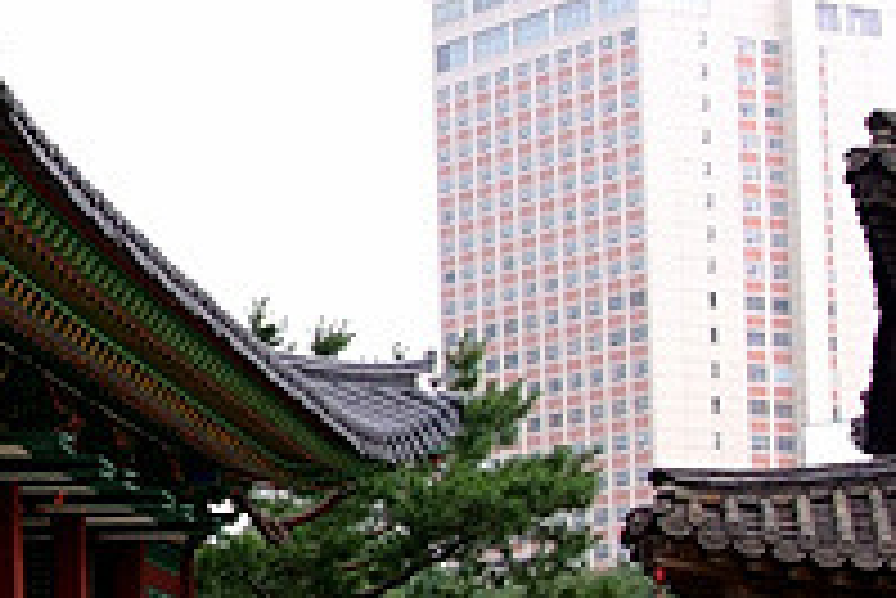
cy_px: 571
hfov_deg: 13.3
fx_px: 3736
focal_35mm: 150
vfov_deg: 9.1
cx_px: -198
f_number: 5
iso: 125
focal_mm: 17
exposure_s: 1/80
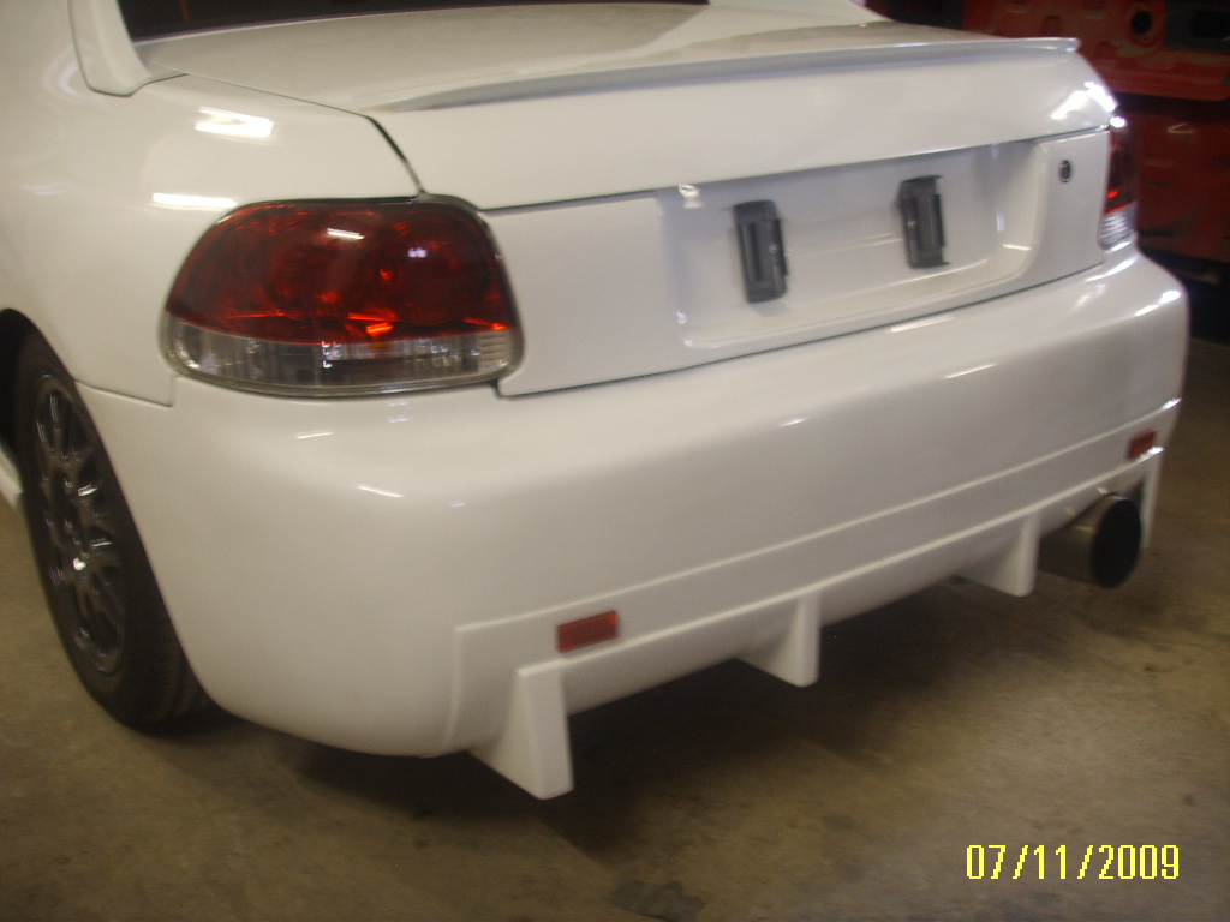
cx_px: 615
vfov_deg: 36.8
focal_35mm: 39
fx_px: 1386
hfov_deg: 47.9
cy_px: 461
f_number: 3.5
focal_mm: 6.6
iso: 63
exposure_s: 1/3
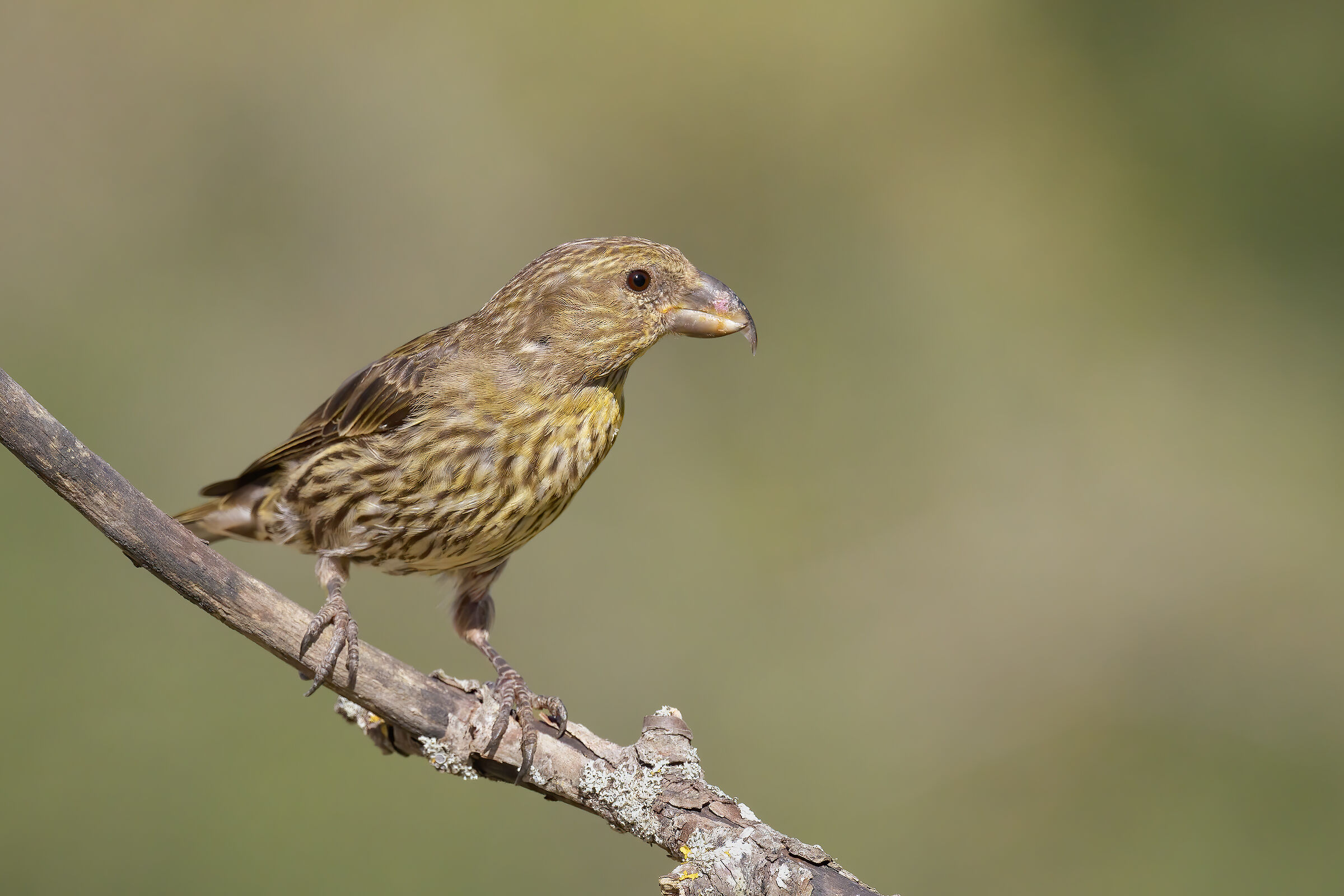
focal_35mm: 500
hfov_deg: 4.1
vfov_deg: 2.7
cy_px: 448
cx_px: 672
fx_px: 18665
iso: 1800
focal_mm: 500
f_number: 9
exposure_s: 1/2500
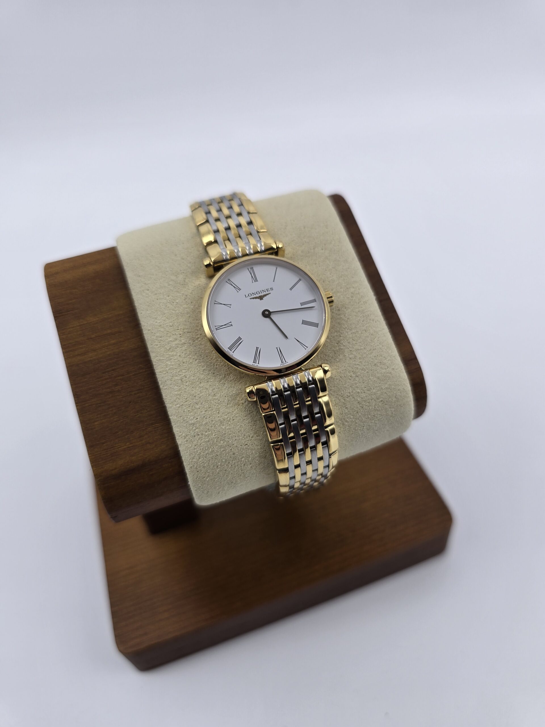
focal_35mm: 23
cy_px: 364
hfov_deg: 58.9
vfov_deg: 73.9
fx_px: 483
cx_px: 272
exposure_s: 1/180
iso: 25
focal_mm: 6.3
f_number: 1.7
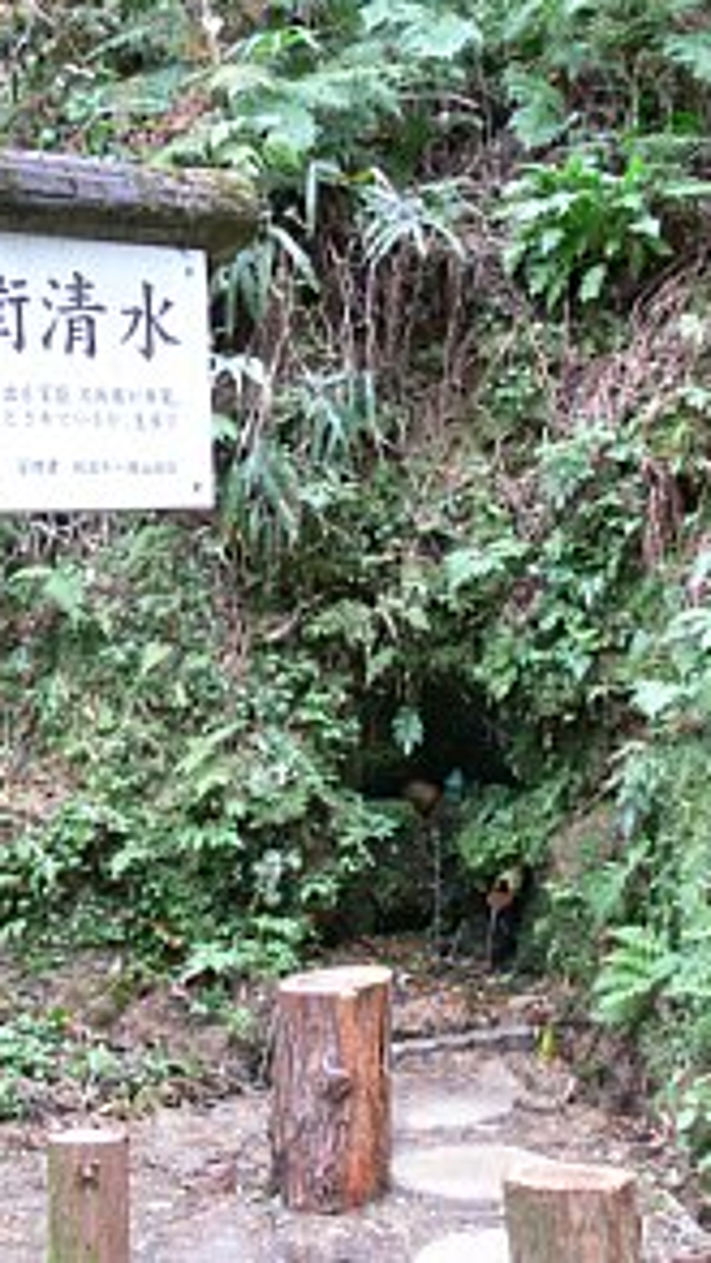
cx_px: 134
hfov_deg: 22.7
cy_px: 621
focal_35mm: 52
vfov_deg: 39.9
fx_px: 1741
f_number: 2.8
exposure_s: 1/30
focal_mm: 7.4
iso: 80
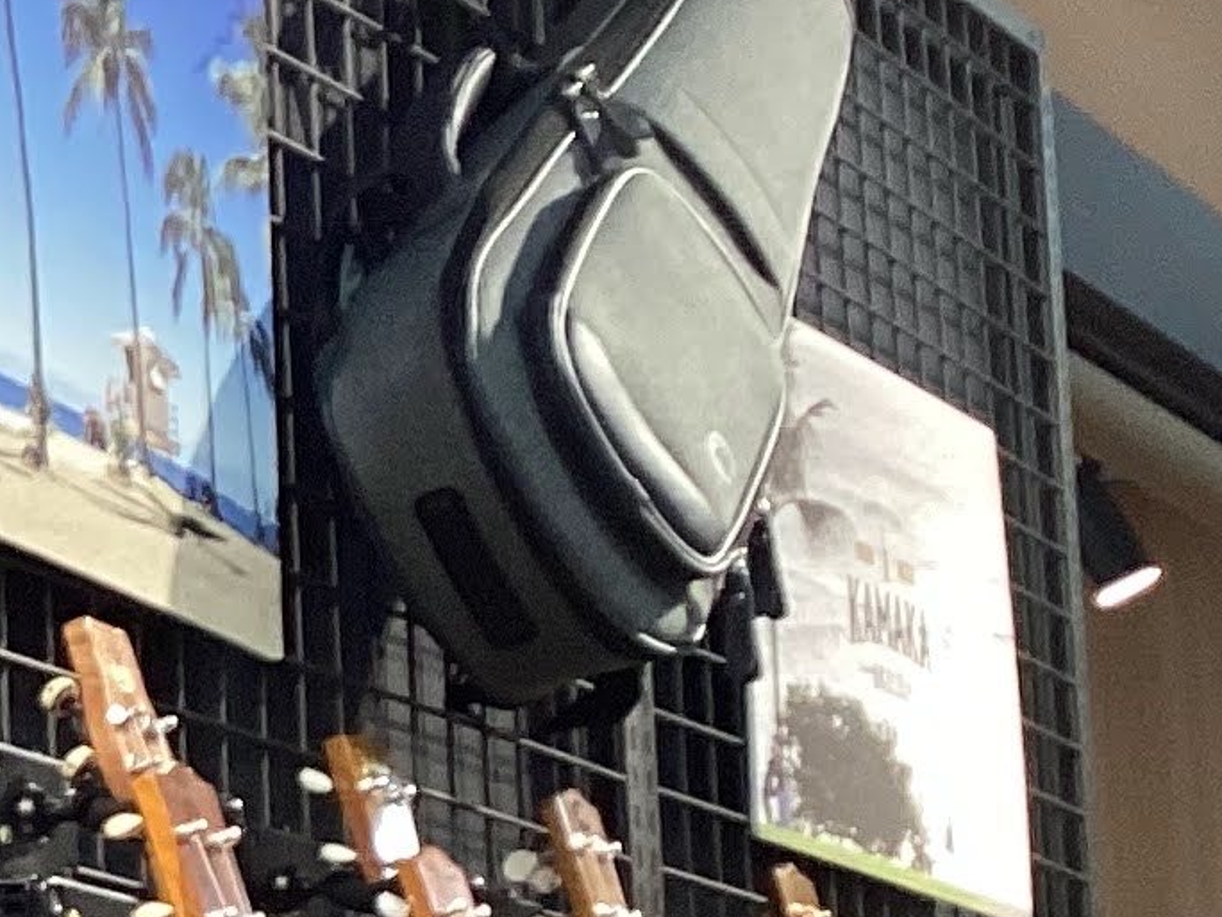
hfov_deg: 12.0
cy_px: 845
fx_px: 5225
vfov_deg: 10.0
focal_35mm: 148
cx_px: -1176
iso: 80
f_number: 2.4
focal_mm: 3.3
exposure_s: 1/60
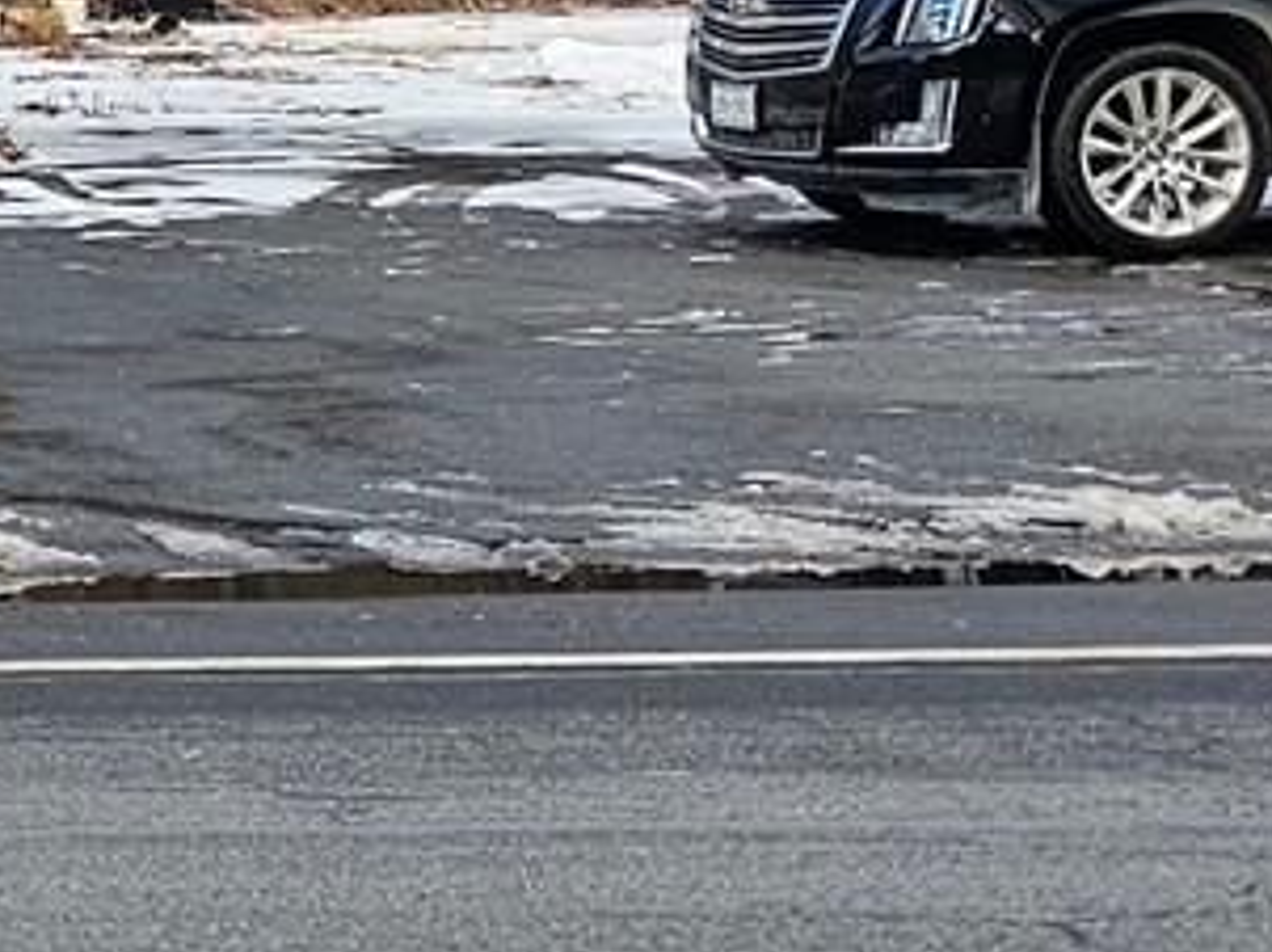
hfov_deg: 10.6
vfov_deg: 9.4
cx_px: -1937
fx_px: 5728
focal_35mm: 156
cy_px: -122
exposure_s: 1/299
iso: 12
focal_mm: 6.3
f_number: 1.7
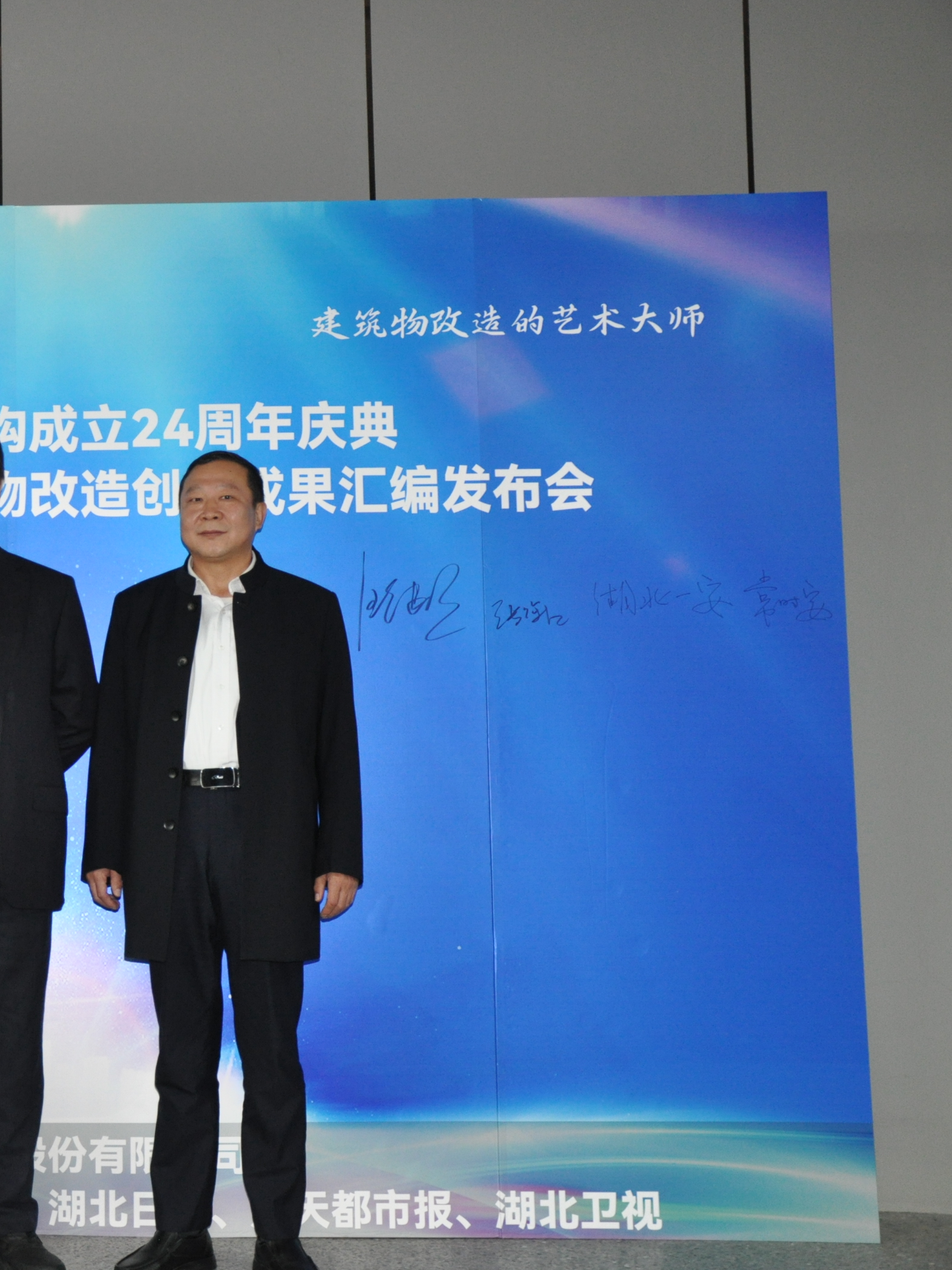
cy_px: 644
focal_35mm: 53
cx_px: -10
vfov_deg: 36.2
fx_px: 1944
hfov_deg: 26.0
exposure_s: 1/60
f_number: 3.8
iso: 800
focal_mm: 24
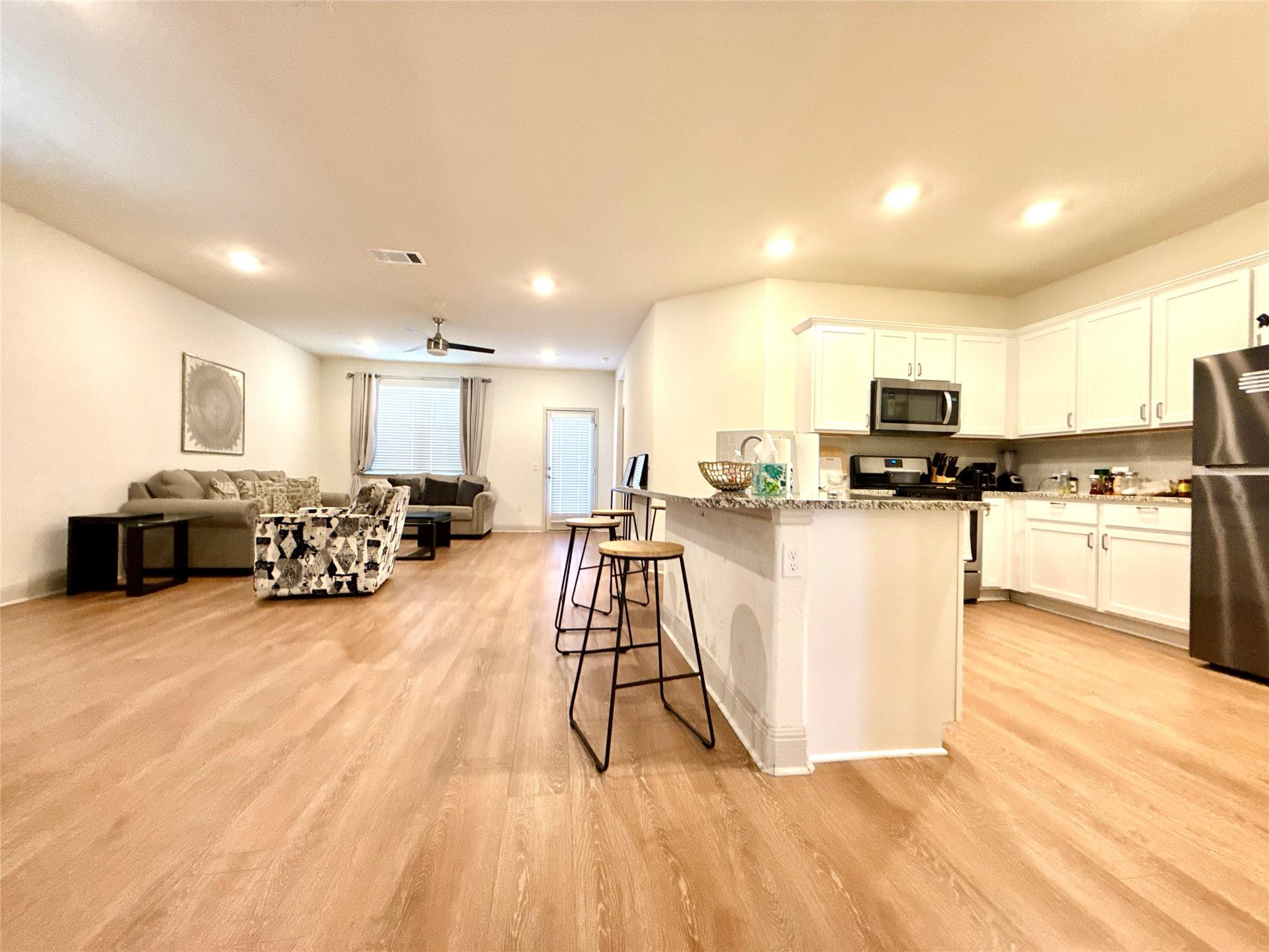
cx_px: 634
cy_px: 476
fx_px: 513
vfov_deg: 85.7
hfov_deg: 102.1
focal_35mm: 14
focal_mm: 2.22
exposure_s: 1/60
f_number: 2.2
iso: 250
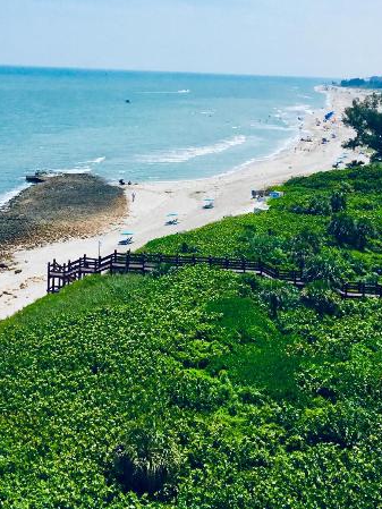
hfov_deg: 27.4
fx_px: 779
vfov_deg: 35.1
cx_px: 142
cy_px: 108
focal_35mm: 53
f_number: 2.4
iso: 25
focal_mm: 3.3
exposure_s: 1/2717
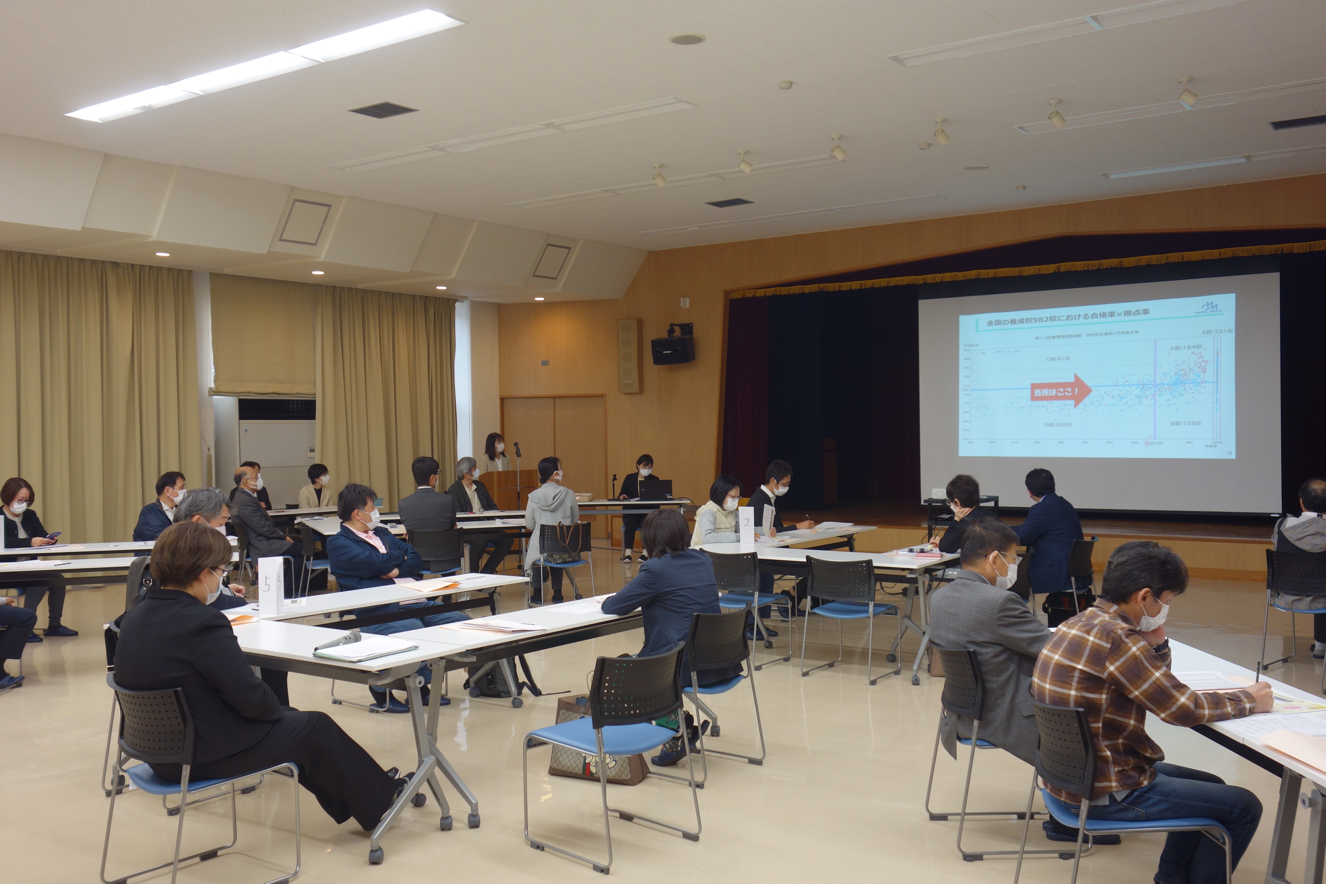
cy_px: 442
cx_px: 663
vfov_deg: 38.9
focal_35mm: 34
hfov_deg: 55.8
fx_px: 1252
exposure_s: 1/40
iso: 160
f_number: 2.8
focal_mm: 12.48
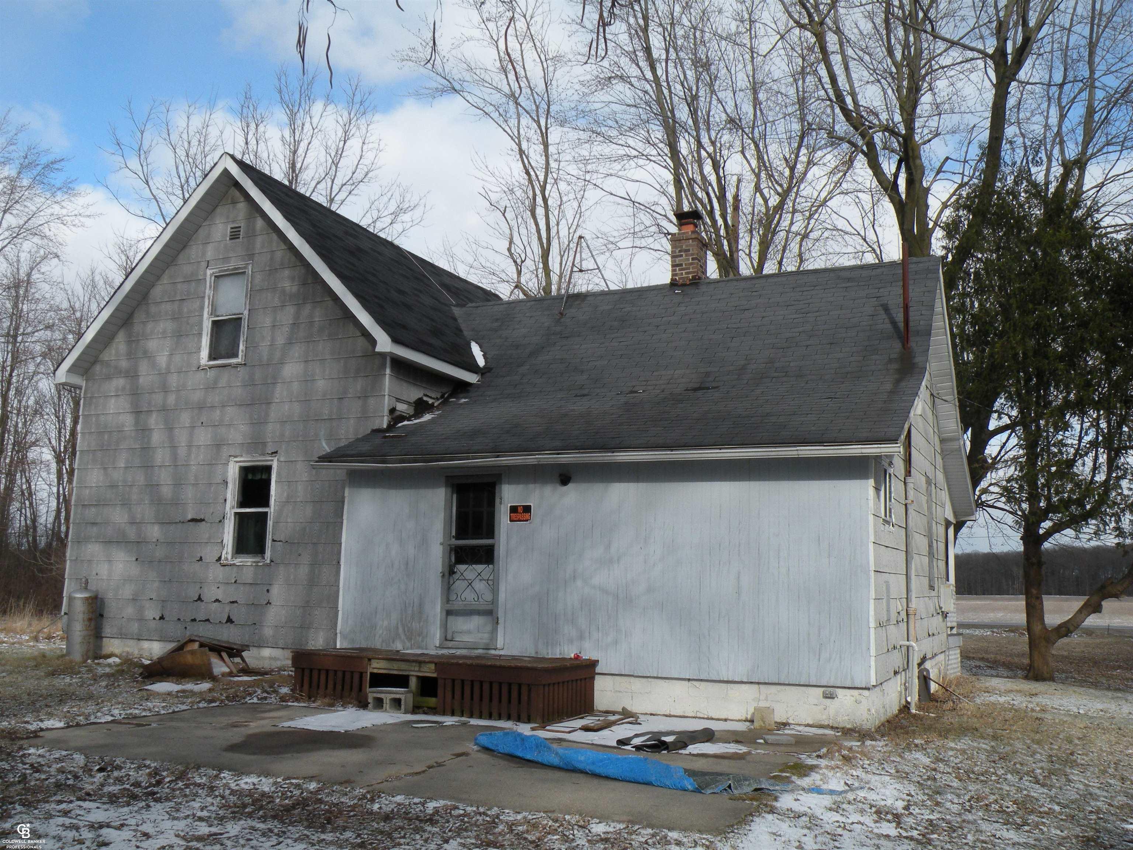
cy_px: 425
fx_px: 1080
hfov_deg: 55.4
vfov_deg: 42.9
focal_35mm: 33
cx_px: 566
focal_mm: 5.8
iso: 64
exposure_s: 1/236
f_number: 6.3
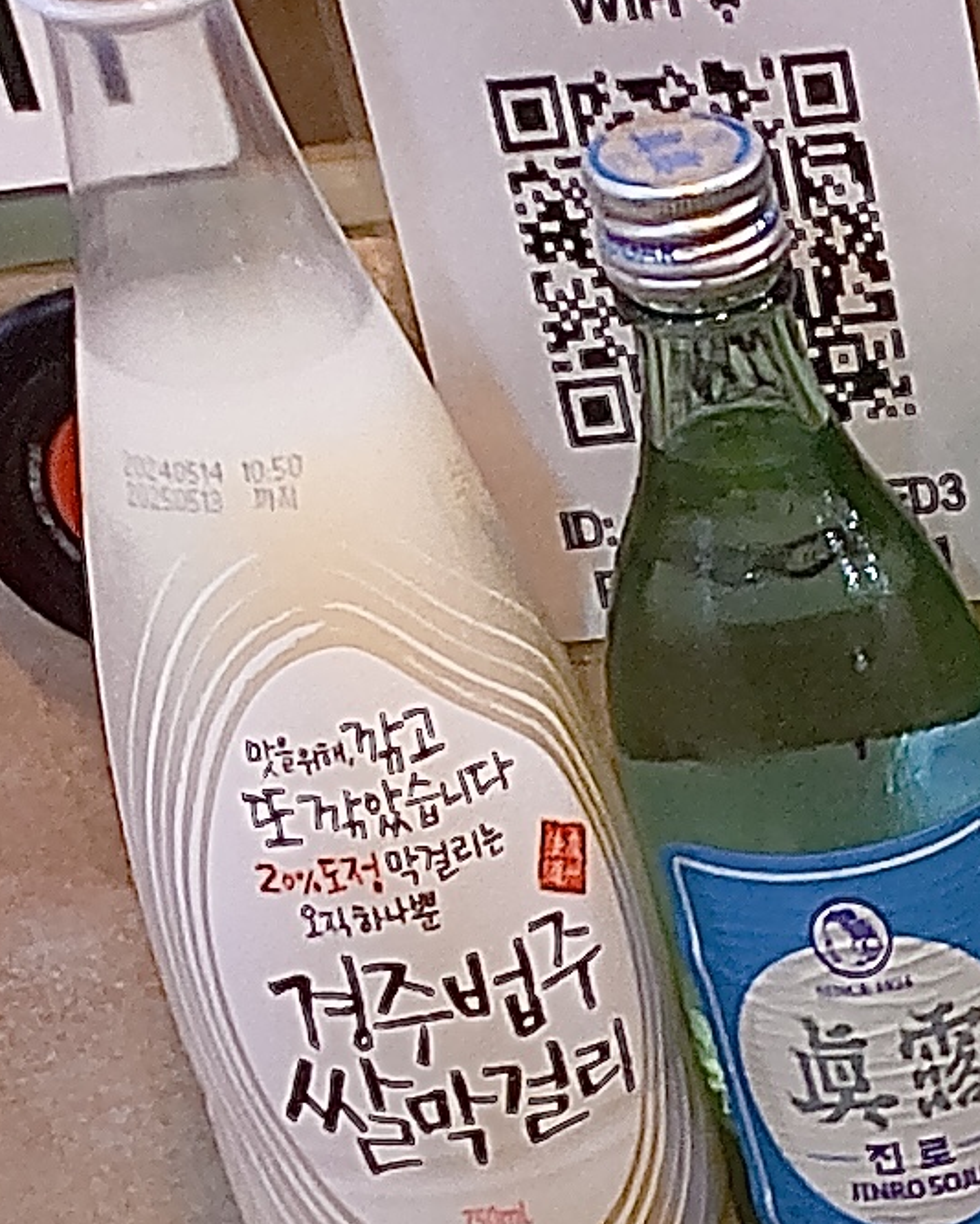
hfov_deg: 9.7
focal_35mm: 137
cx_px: 2509
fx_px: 4965
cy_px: 3432
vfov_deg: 10.7
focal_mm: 5.1
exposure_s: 1/120
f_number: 1.6
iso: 125
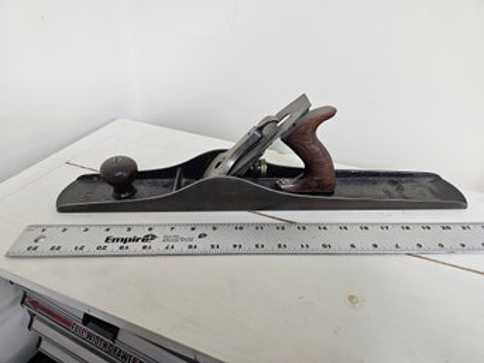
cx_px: 242
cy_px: 182
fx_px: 321
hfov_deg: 73.9
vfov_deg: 58.8
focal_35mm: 23
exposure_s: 1/120
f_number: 1.7
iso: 320
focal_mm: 6.3
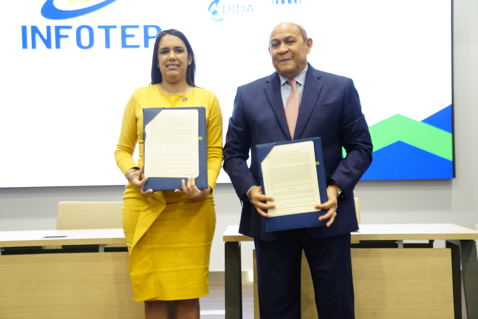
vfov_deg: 22.3
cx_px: 239
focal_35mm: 61
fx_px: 810
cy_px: 160
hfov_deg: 32.9
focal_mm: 61
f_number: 2.8
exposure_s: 1/160
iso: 2500
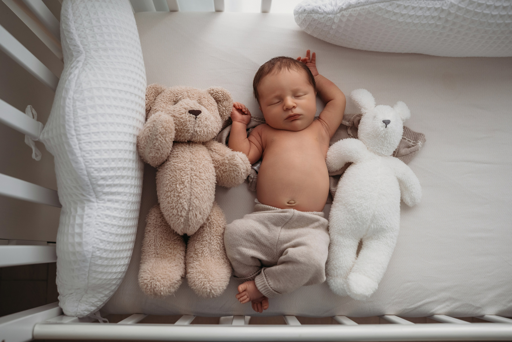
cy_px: 171
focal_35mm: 35
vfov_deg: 37.9
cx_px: 256
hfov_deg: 54.4
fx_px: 498
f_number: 3.2
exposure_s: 1/160
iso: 500
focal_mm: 35
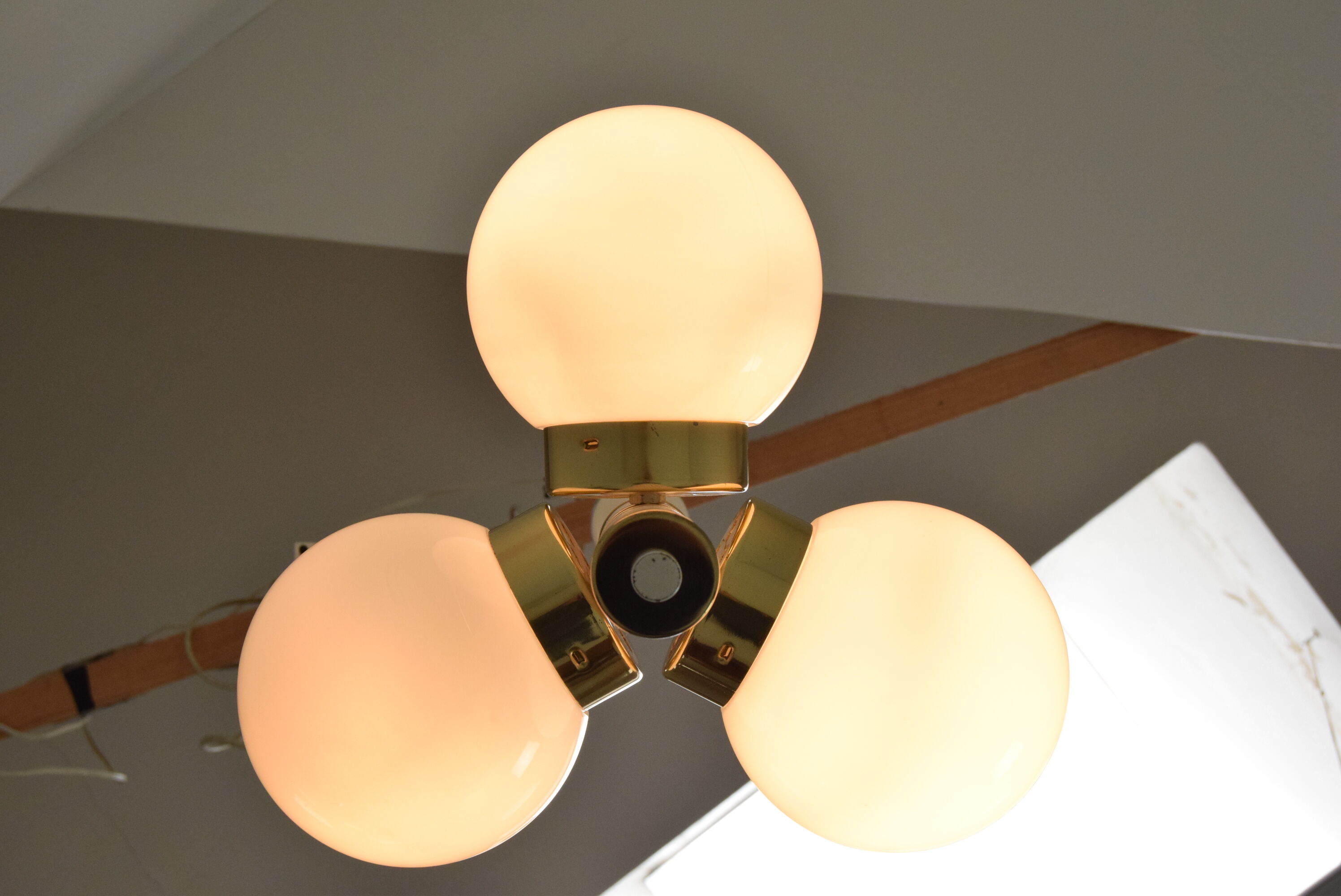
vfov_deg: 21.6
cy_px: 448
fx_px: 2348
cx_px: 670
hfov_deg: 31.9
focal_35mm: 63
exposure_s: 1/320
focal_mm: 42
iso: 1600
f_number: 9
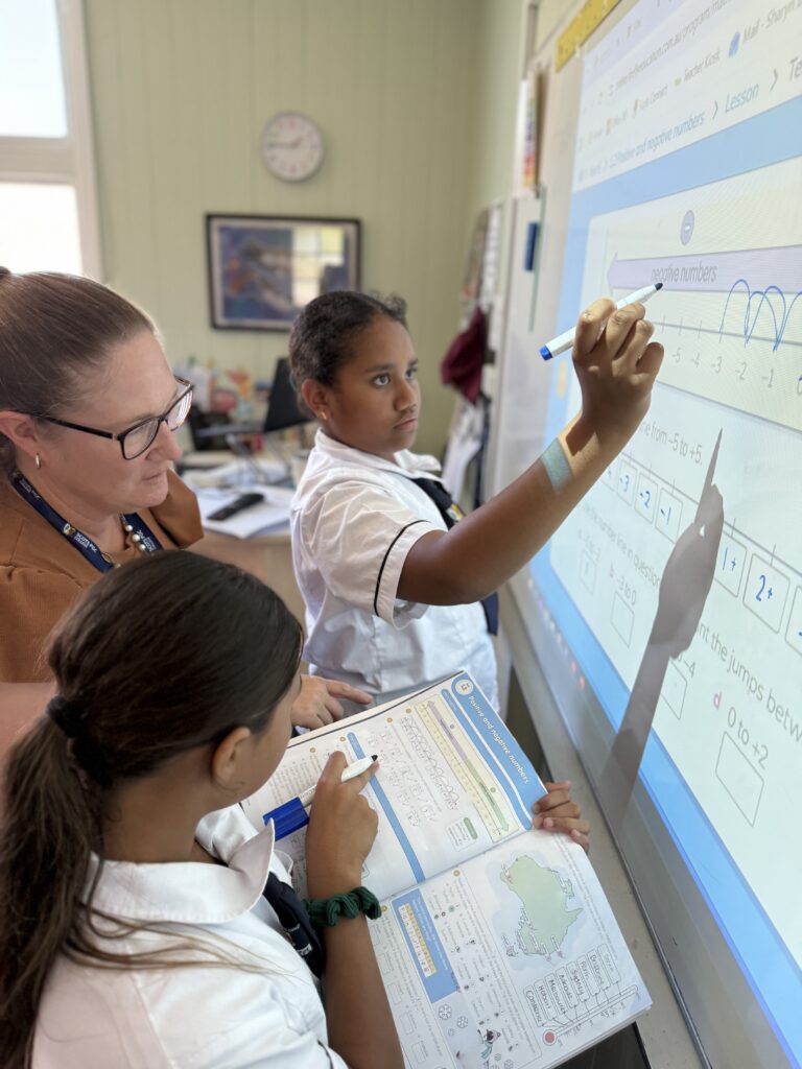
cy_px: 534
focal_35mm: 24
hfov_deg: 56.8
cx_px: 401
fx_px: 741
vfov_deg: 71.6
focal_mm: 6.76
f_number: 1.78
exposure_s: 1/120
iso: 200
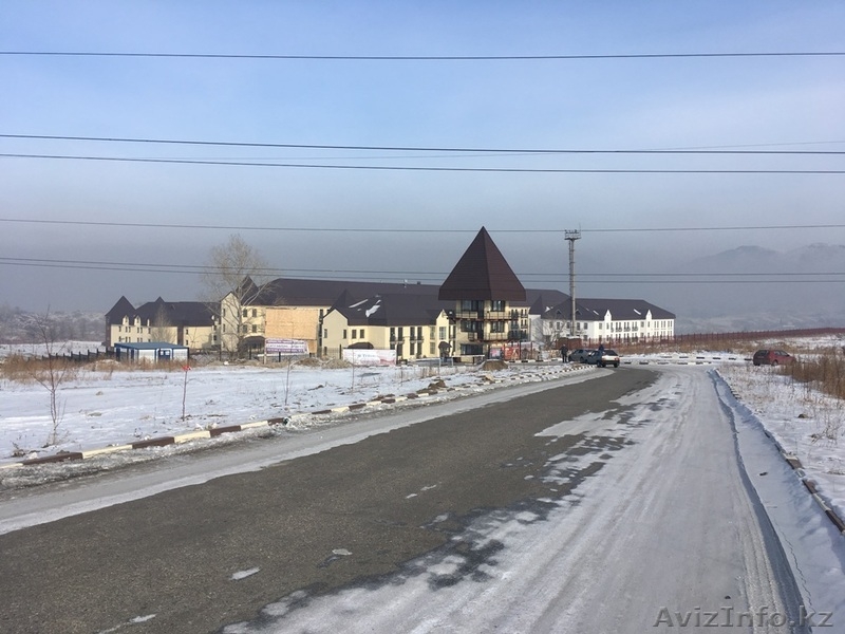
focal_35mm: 29
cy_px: 317
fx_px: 708
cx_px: 422
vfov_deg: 48.2
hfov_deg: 61.7
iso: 25
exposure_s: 1/1709
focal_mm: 4.15
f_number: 2.2
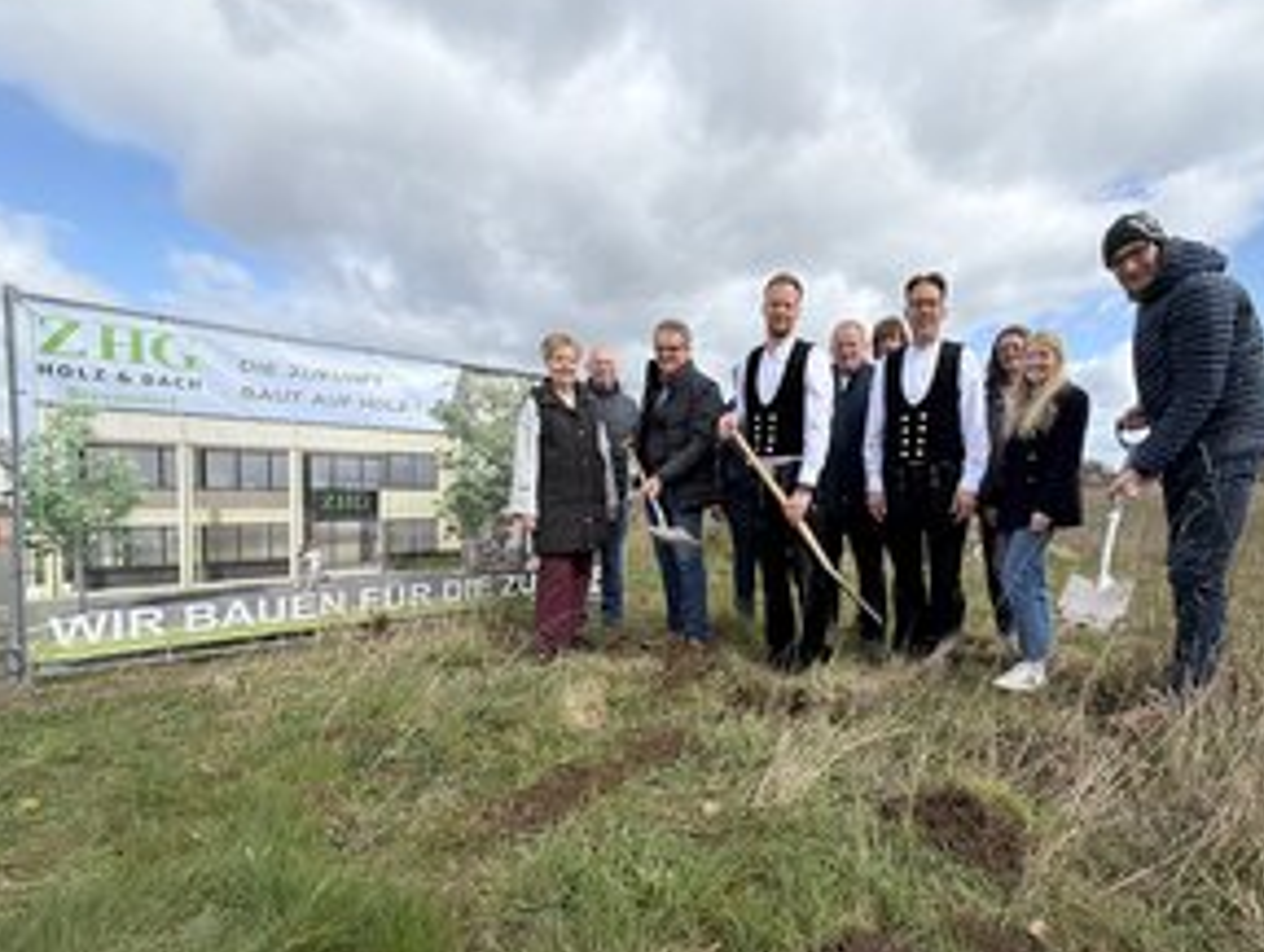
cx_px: 742
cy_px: 515
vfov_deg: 74.8
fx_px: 622
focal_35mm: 17
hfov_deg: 90.1
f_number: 2.2
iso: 80
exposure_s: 1/2611
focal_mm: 2.22
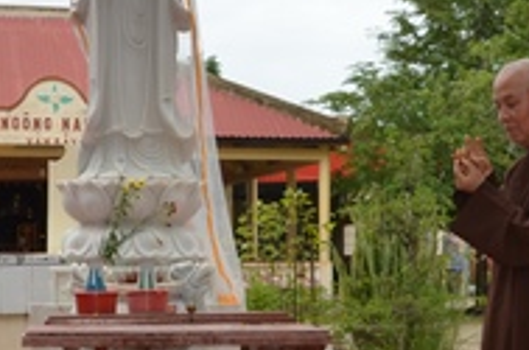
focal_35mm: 93
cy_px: 169
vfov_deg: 14.6
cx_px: 271
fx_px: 1363
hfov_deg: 22.0
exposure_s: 1/250
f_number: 10
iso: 250
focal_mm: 18
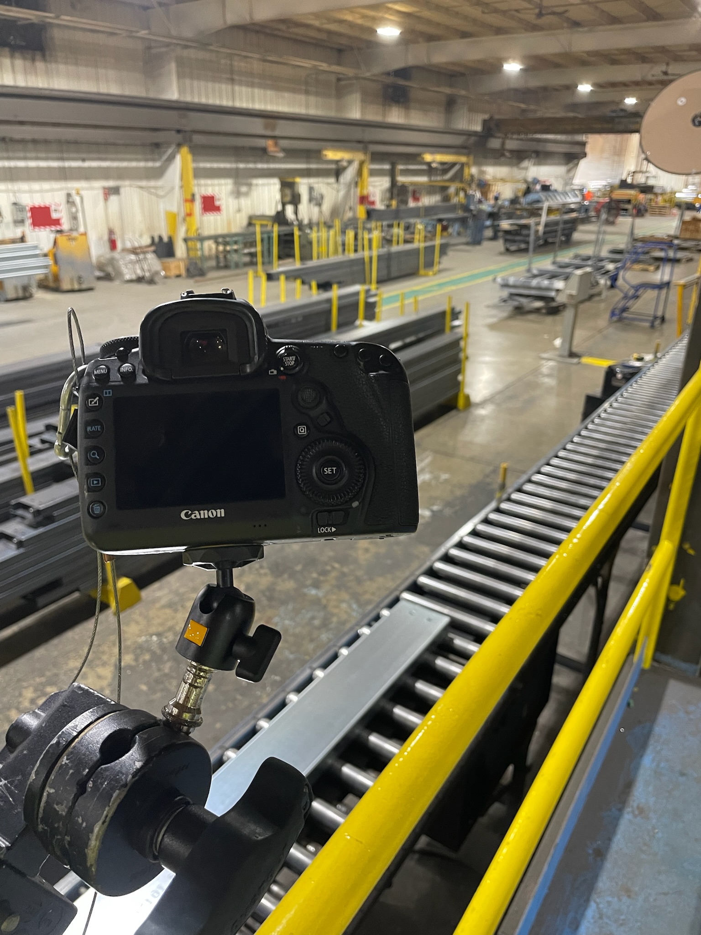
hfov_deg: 53.1
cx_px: 350
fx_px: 702
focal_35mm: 26
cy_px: 468
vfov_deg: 67.3
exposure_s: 1/60
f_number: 1.6
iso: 320
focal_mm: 4.2
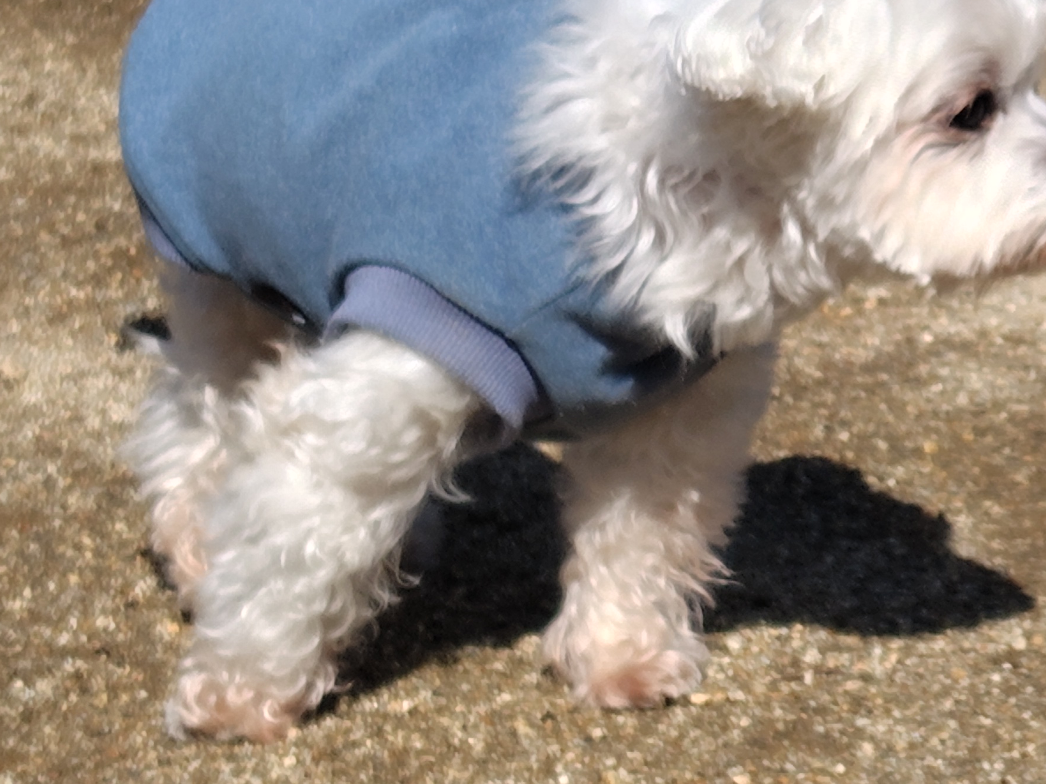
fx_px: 1601
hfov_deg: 33.9
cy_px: 107
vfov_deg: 26.7
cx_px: 972
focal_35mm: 53
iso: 50
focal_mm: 5.6
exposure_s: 1/1984
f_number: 1.9
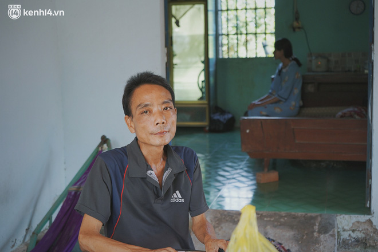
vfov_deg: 25.1
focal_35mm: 54
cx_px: 189
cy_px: 126
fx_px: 567
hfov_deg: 36.9
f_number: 5
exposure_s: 1/160
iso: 500
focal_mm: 54
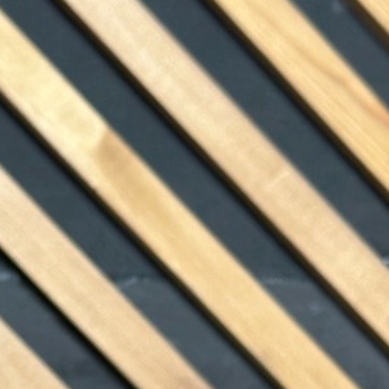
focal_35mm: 201
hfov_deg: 8.7
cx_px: 45
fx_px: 2555
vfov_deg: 8.4
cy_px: 654
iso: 80
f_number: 1.78
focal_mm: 6.86
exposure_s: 1/50
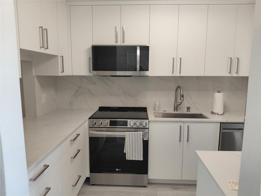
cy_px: 98
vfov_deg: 54.9
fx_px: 188
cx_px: 130
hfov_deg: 69.4
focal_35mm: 25
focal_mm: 4.69
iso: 160
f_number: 1.8
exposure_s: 1/120
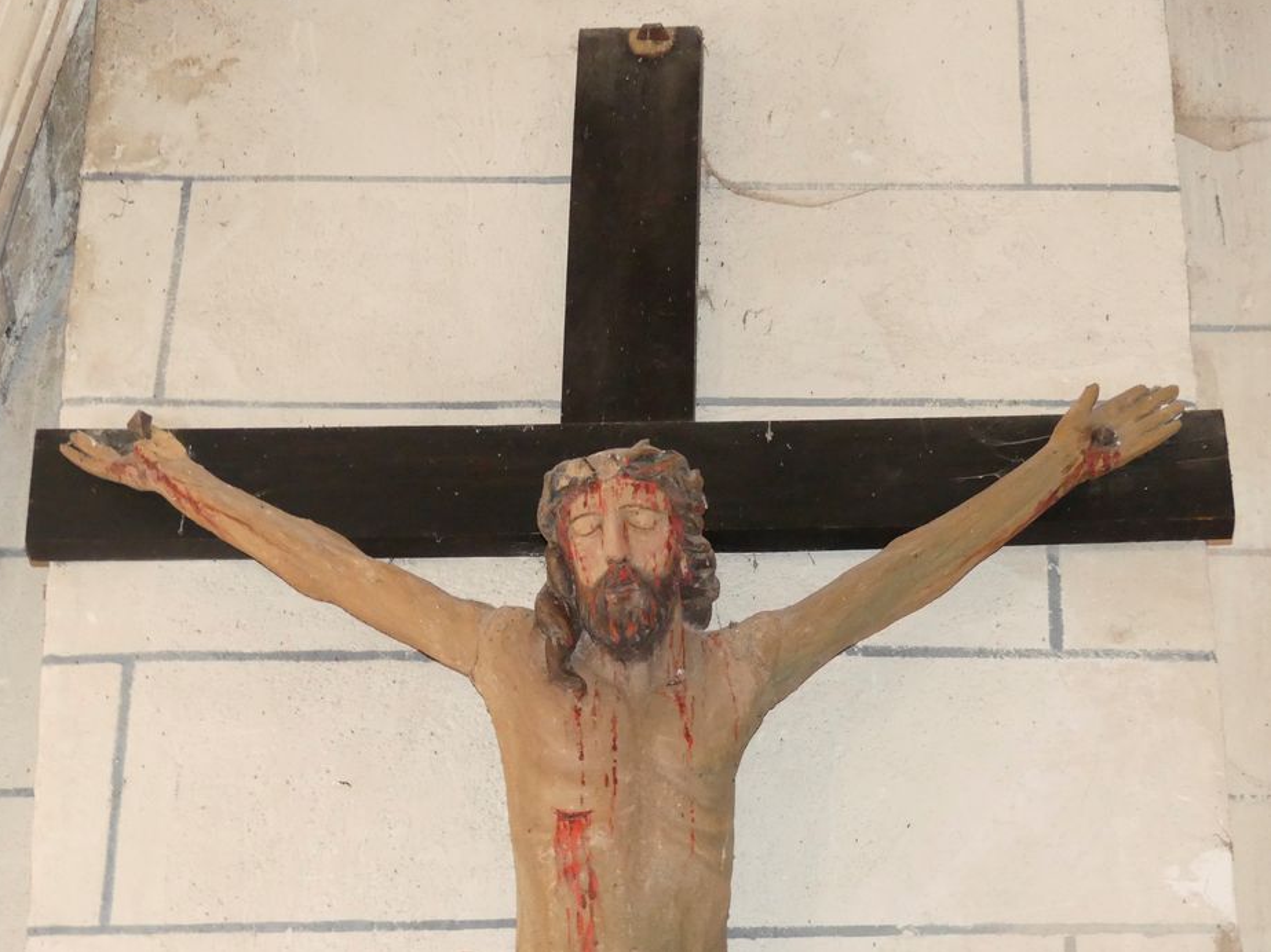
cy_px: 473
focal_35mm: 108
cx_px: 631
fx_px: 3965
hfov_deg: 18.2
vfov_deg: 13.7
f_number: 2.8
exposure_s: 1/60
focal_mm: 19.2
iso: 800
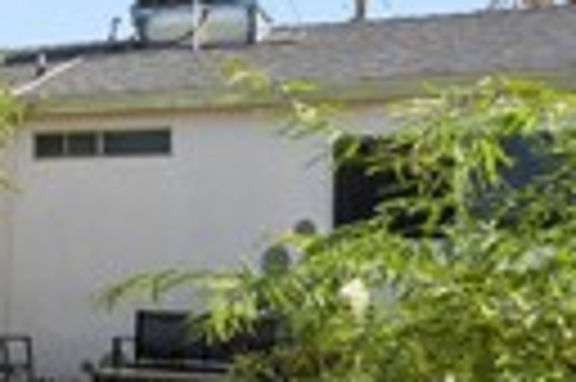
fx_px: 1278
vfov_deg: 17.0
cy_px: 249
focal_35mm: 80
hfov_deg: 19.4
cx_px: -450
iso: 400
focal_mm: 16
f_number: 11
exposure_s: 1/250
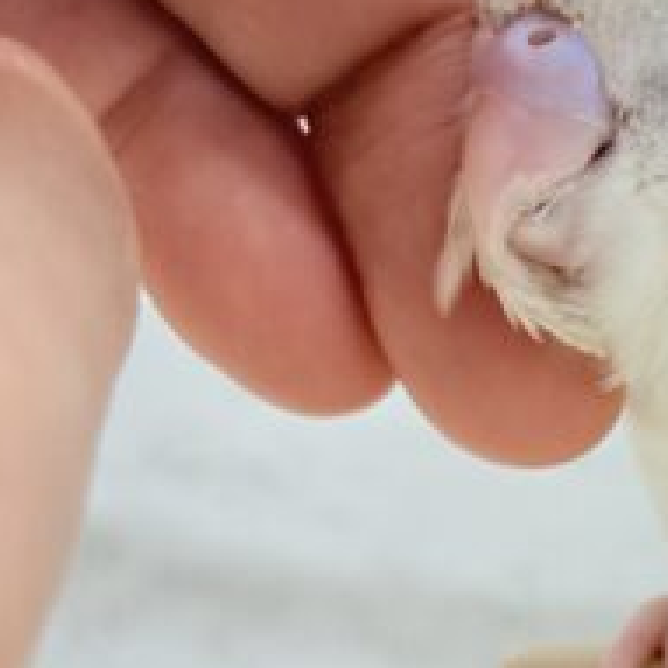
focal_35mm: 154
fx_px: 3362
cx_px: 976
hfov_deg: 11.0
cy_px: 598
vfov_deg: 11.3
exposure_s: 1/50
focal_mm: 5.96
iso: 40
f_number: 1.6
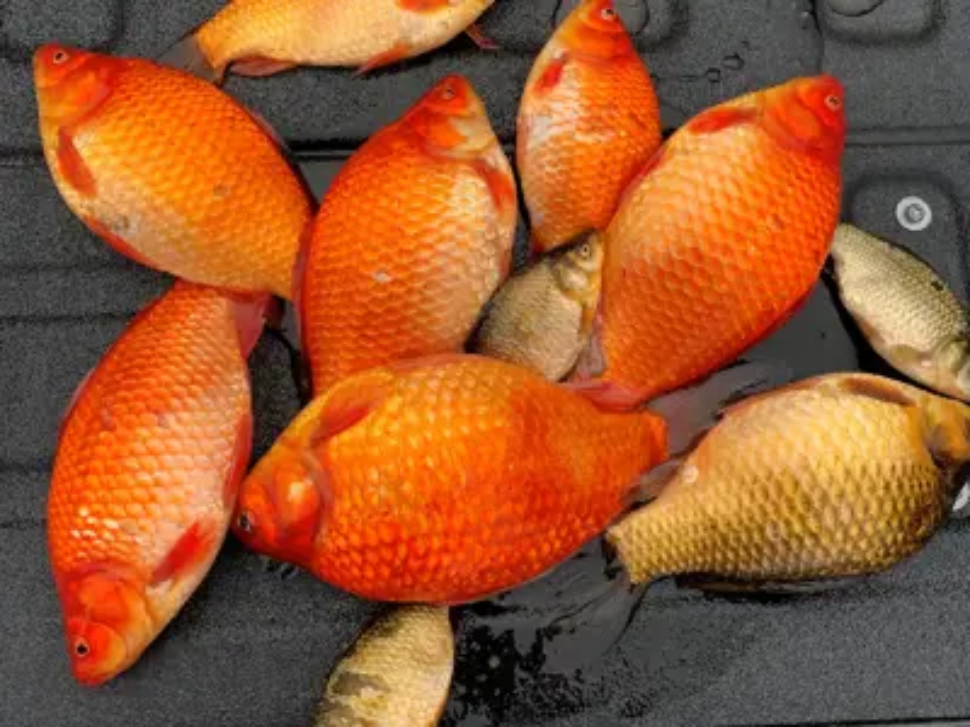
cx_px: 485
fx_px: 729
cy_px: 364
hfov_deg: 67.3
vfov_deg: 53.1
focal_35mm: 26
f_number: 1.8
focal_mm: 4.25
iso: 25
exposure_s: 1/577
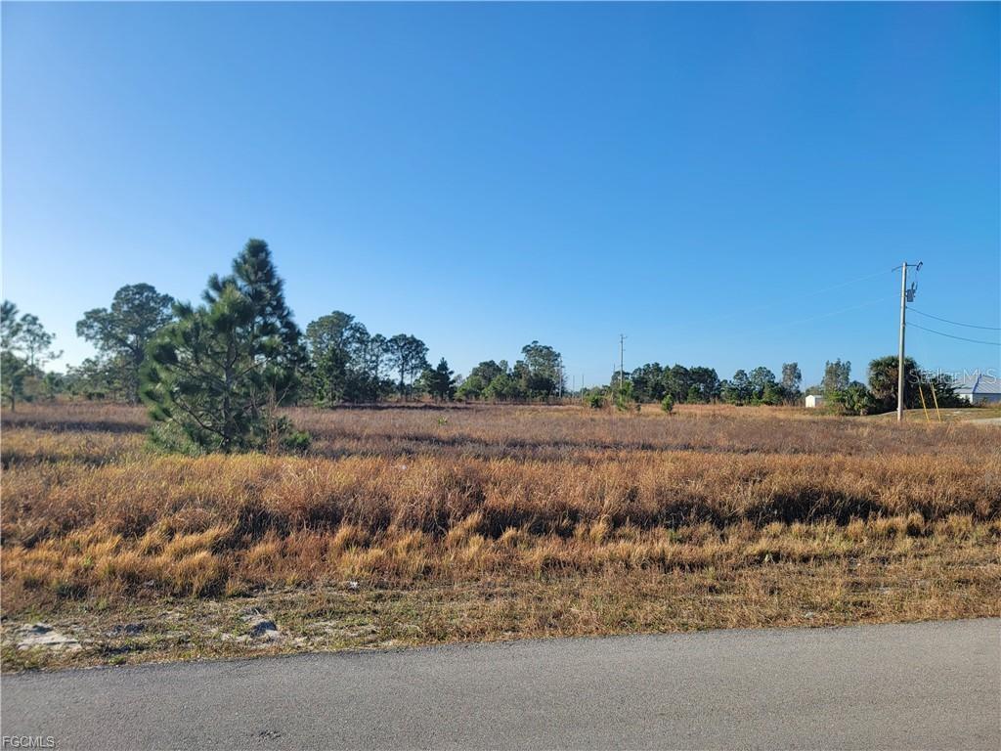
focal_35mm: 24
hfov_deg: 71.6
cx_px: 500
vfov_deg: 56.8
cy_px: 376
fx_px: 694
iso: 16
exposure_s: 1/734
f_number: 1.8
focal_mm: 6.7
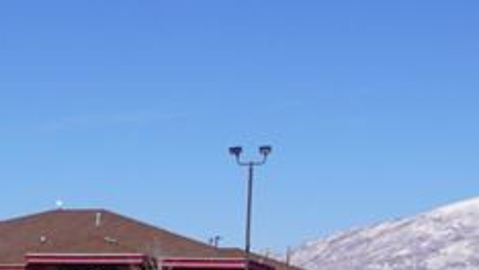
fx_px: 1834
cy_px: 585
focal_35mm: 144
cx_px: -272
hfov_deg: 13.8
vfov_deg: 8.0
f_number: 10
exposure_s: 1/320
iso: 100
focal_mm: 21
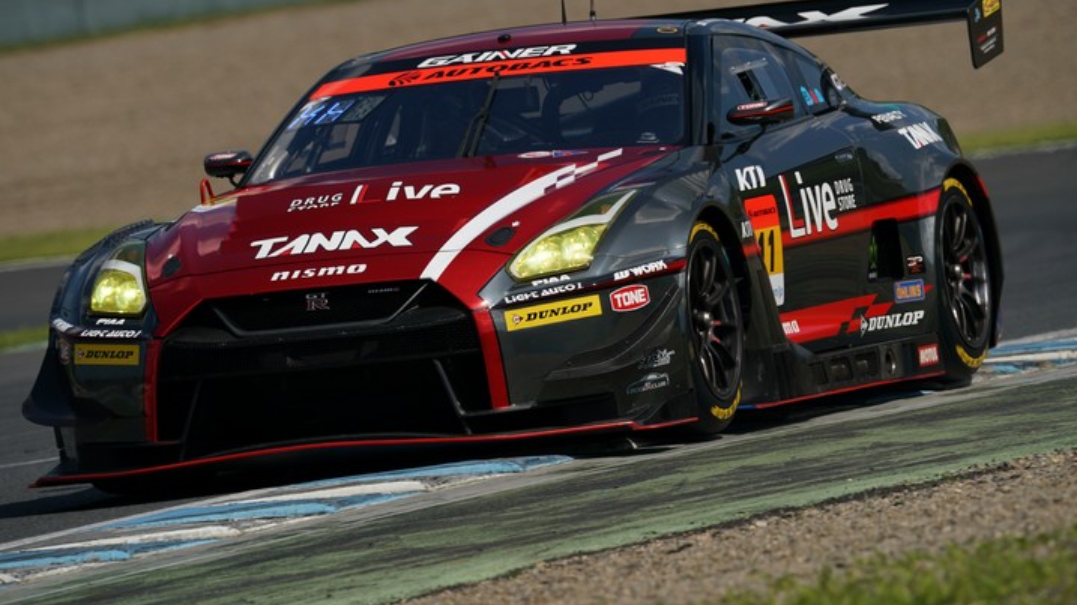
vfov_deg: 2.4
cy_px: 249
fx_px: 14362
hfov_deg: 4.3
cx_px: 539
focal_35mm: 503
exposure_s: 1/1000
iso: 200
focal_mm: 478
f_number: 9
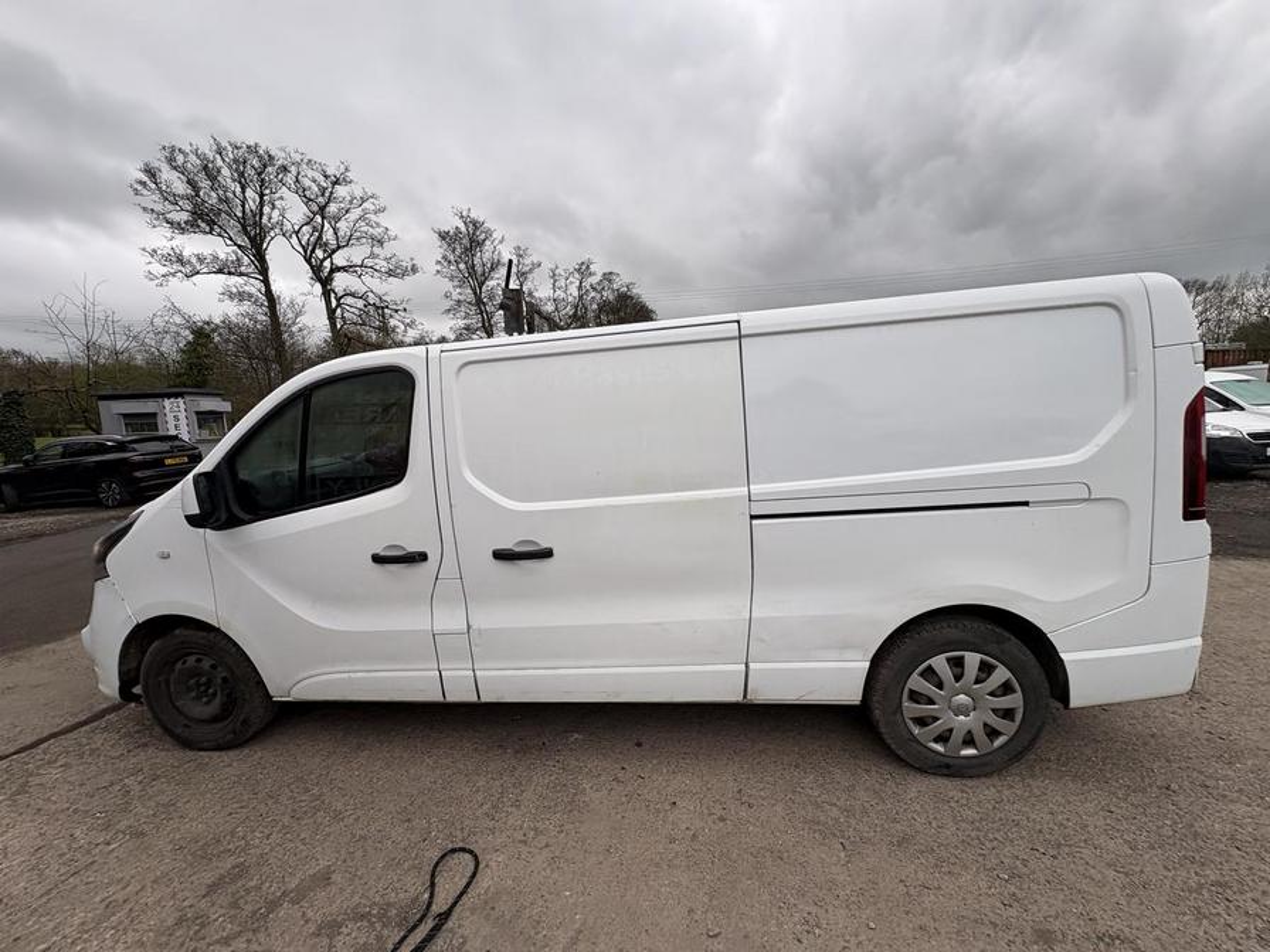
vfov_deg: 85.7
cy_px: 476
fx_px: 514
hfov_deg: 102.1
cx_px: 635
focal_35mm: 14
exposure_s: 1/244
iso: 40
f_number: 2.2
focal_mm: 2.22
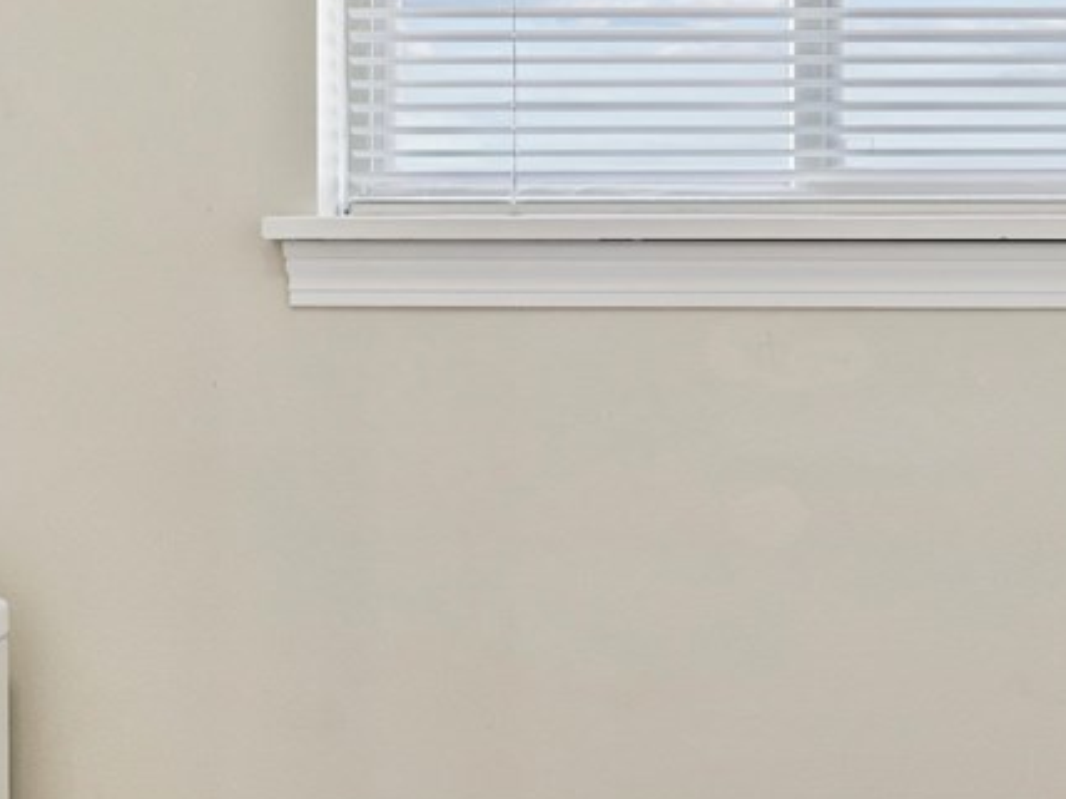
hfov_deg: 41.2
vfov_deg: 31.1
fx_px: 1417
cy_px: 218
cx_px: 575
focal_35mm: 46
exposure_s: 1/60
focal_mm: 16
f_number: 9
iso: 400
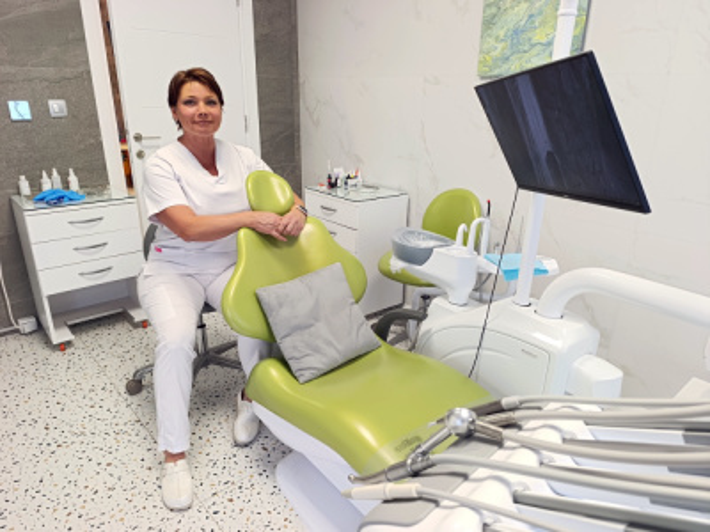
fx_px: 472
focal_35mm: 23
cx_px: 355
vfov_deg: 58.9
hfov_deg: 73.9
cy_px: 266
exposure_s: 1/100
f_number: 1.6
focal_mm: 6.14
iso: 500
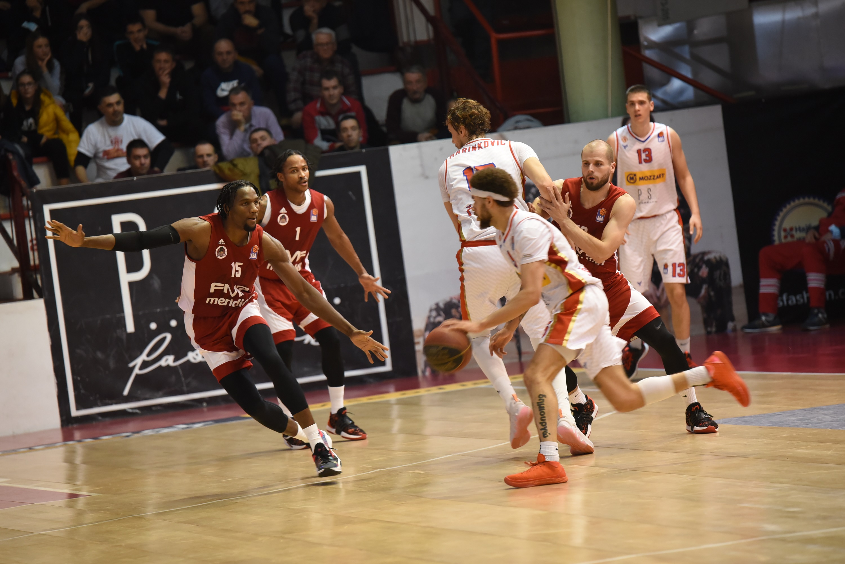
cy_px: 282
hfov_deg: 10.3
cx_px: 422
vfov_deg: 6.9
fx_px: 4694
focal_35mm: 200
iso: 2500
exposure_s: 1/320
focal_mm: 200
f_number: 3.5
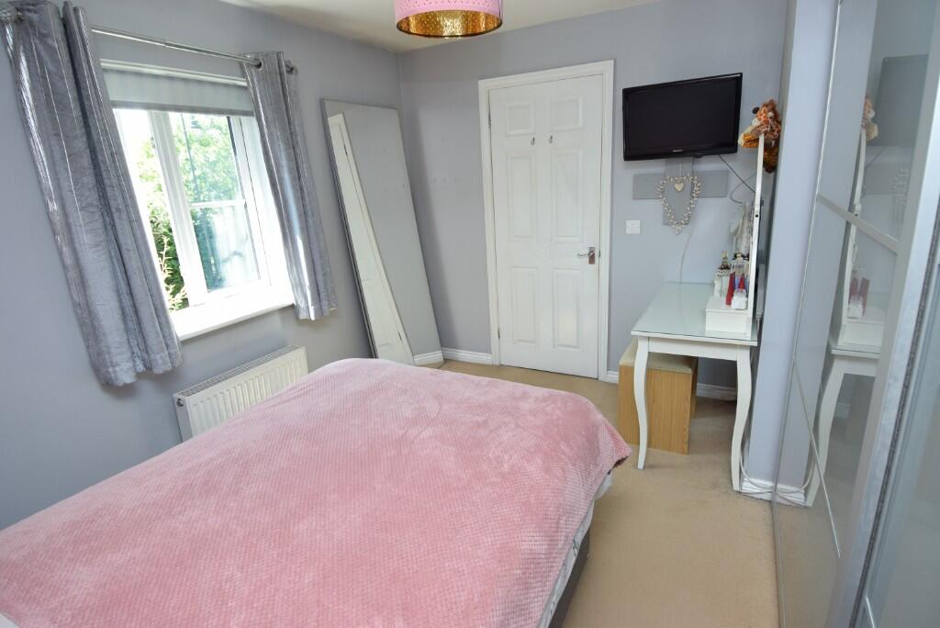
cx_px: 470
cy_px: 314
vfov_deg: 67.5
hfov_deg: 90.0
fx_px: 470
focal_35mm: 18
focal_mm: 12
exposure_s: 1/125
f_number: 5.6
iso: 400
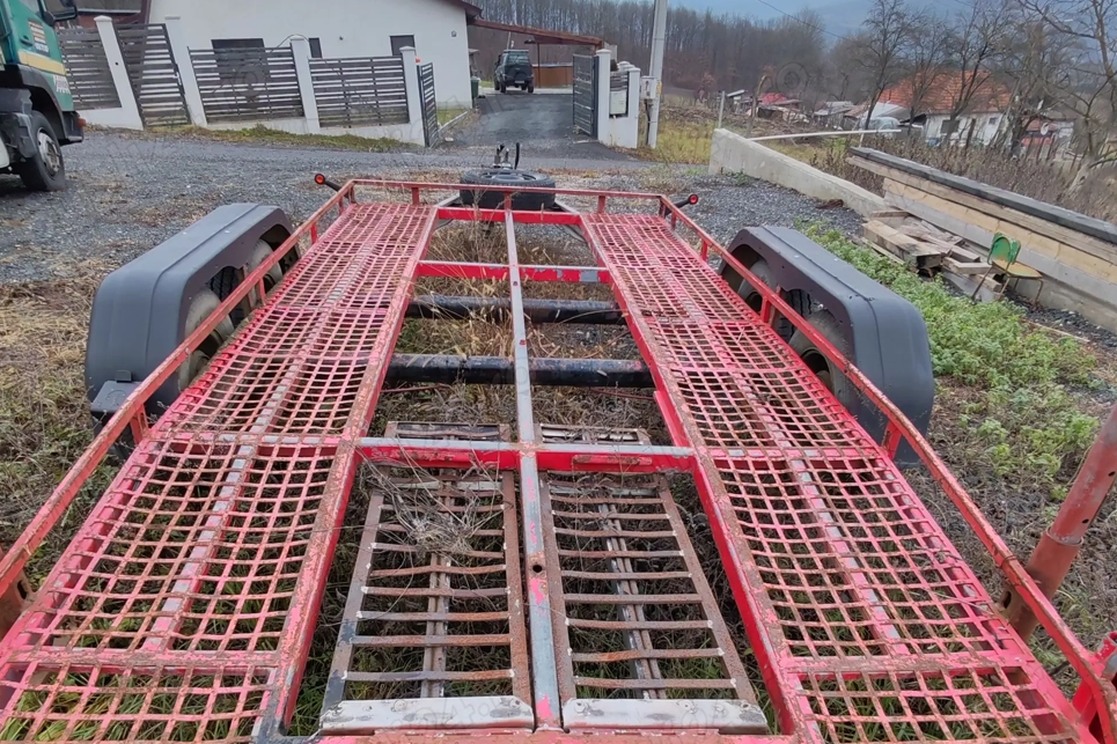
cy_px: 513
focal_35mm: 23
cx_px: 548
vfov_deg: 53.7
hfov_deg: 76.1
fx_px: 713
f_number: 2.2
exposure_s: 1/190
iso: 50
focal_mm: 1.96
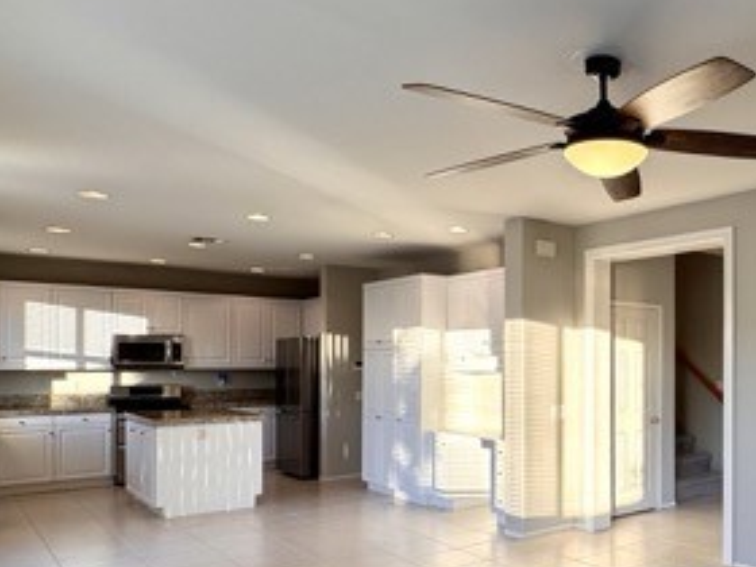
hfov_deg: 51.8
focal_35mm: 32
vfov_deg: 43.7
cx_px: 643
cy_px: 362
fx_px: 699
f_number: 2.2
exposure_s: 1/133
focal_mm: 2.22
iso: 40
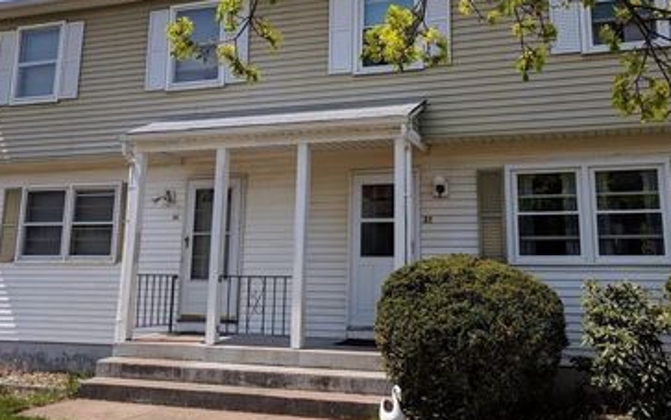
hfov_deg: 51.5
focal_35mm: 38
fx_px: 695
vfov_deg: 33.2
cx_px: 362
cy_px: 127
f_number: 2
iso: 50
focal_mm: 4.67
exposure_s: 1/1862
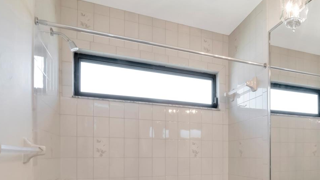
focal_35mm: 29
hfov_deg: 61.3
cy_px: 160
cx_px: 253
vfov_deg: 37.8
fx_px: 245
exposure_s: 1/20
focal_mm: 11
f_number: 16
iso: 1000
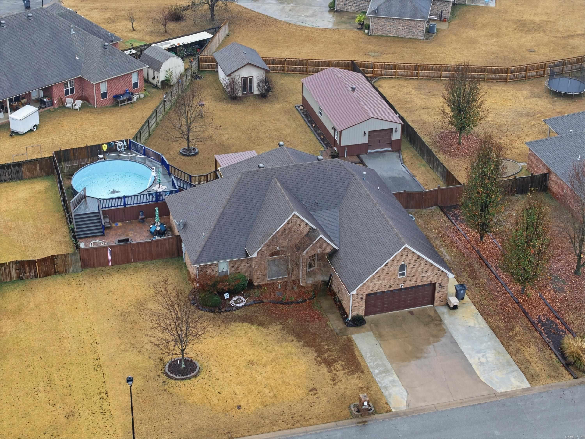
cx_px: 292
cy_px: 220
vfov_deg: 21.0
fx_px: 1183
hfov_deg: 27.8
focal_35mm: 70
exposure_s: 1/80
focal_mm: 19.4
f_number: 2.8
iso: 100
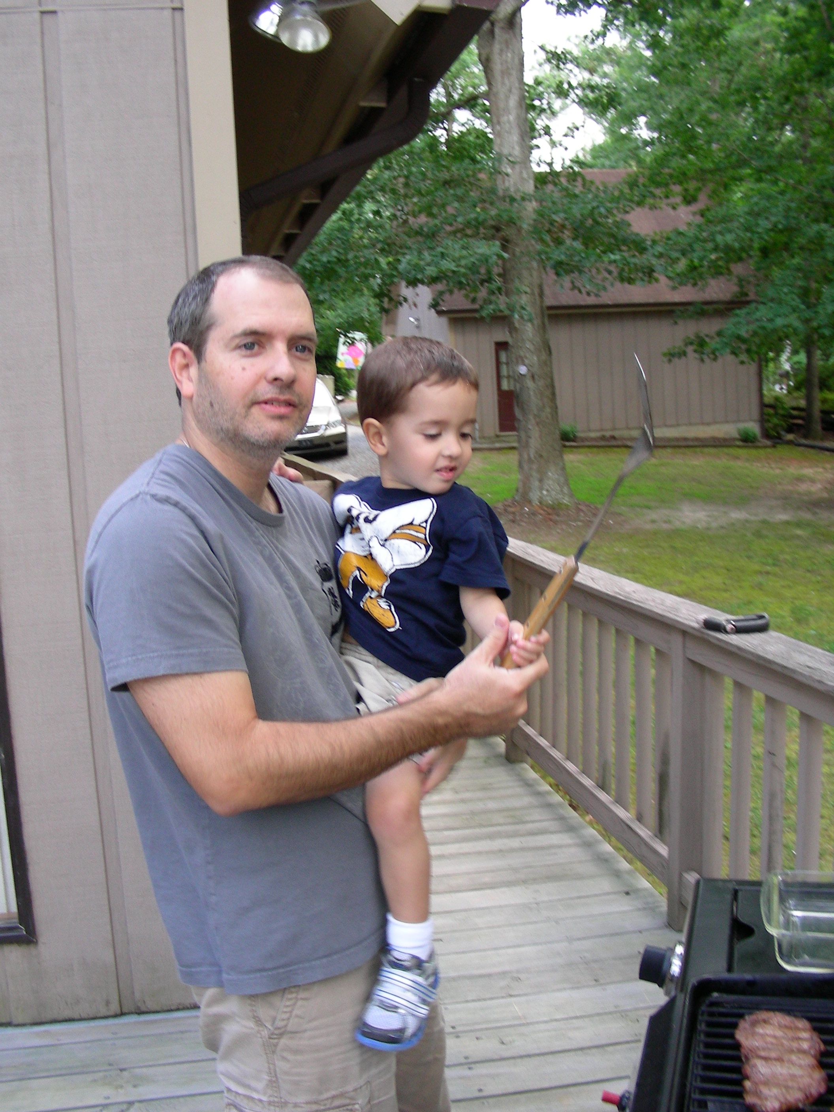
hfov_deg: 37.7
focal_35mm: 38
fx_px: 1221
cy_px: 556
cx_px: 417
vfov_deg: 49.0
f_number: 3.5
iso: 50
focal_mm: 6.3
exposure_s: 1/34.3
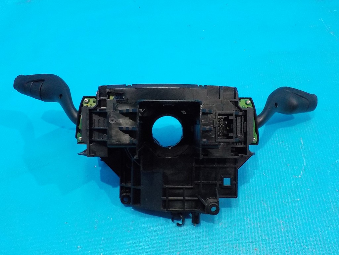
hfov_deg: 60.0
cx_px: 170
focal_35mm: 30
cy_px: 128
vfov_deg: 46.8
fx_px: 294
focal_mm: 4.1
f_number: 3.3
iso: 800
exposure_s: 1/60
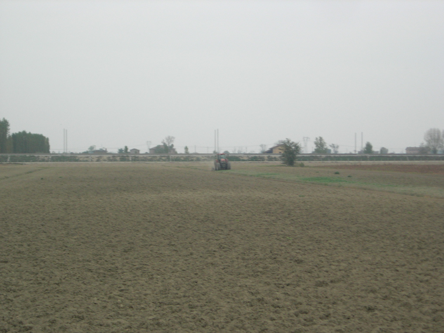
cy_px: 166
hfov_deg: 17.4
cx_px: 222
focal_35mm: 113
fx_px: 1449
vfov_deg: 13.1
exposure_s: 1/141
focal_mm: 23.4
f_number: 4.9
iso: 100
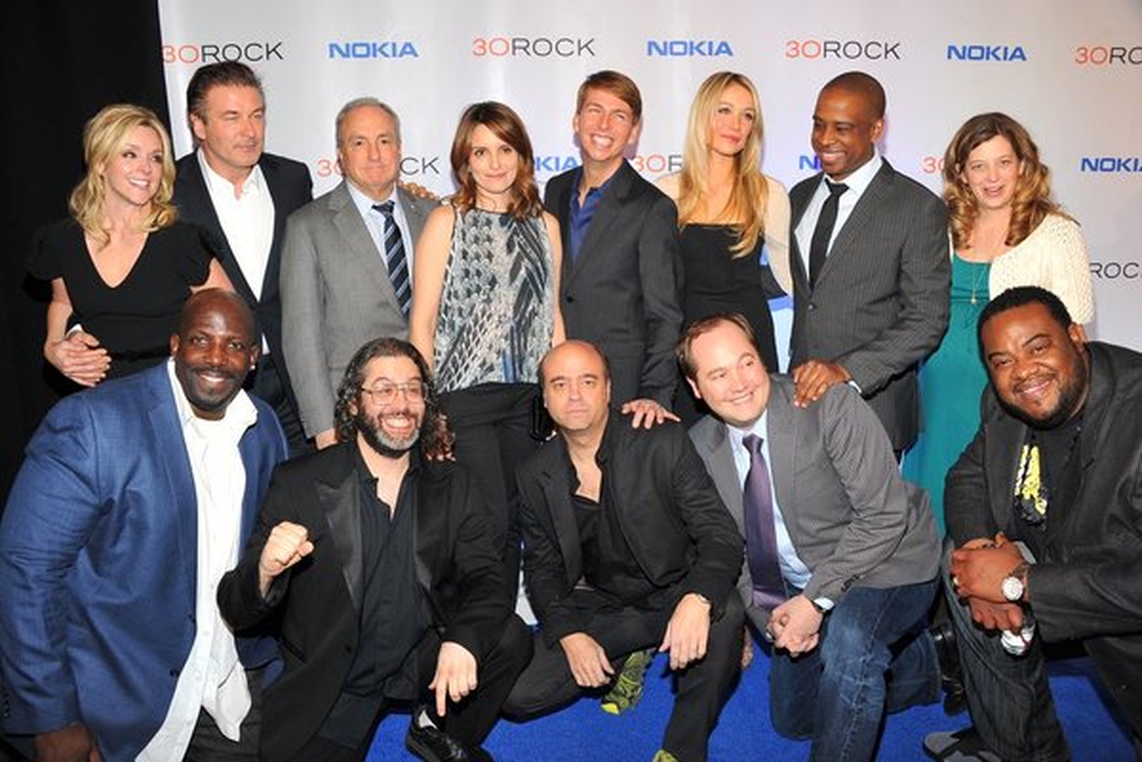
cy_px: 381
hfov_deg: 58.7
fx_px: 1015
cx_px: 571
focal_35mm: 32
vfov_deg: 41.1
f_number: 6.3
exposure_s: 1/125
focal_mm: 32
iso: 1000
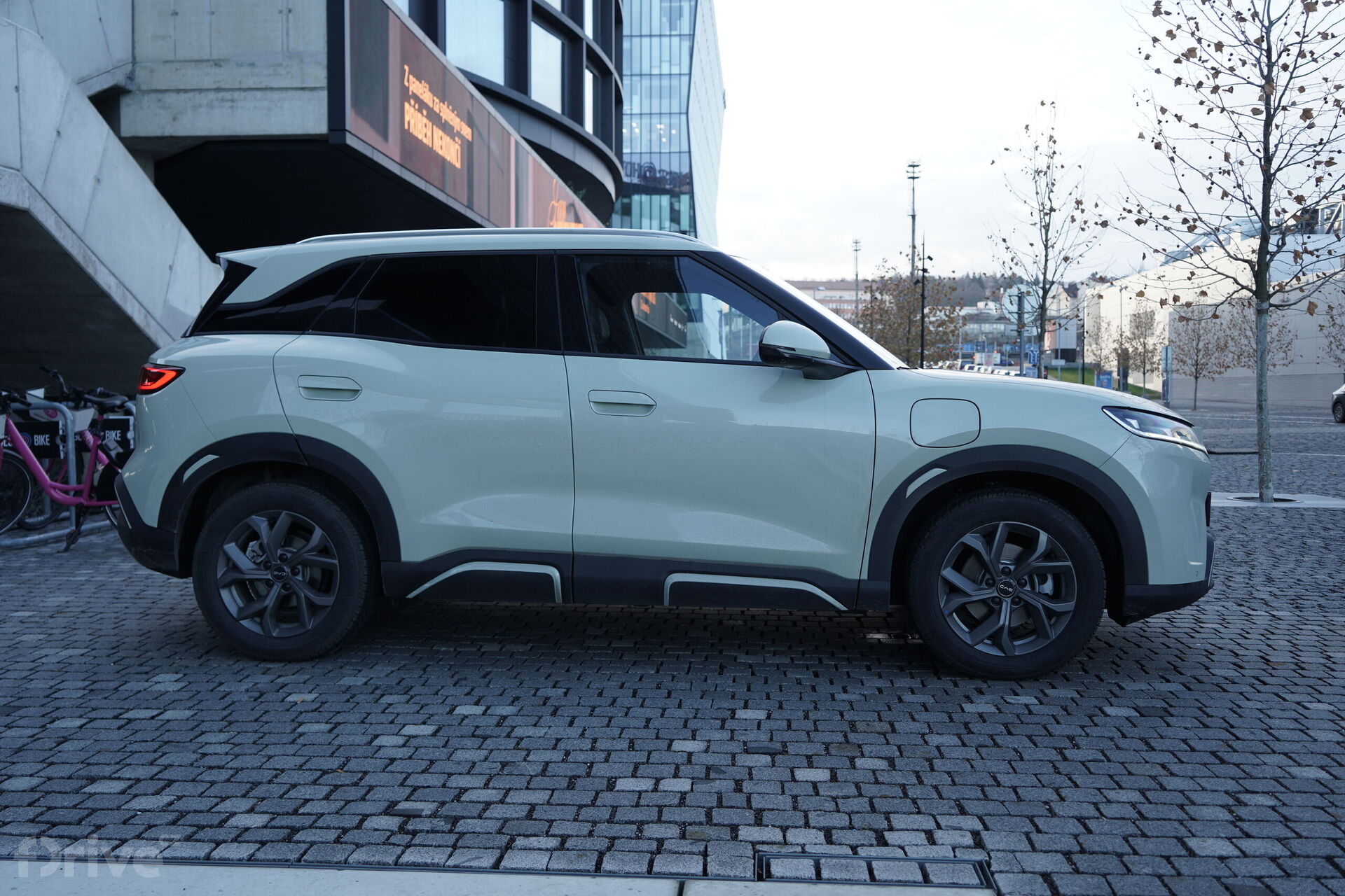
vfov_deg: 42.3
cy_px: 448
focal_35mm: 31
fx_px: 1158
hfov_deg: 60.3
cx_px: 672
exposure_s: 1/160
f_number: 4
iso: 200
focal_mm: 31
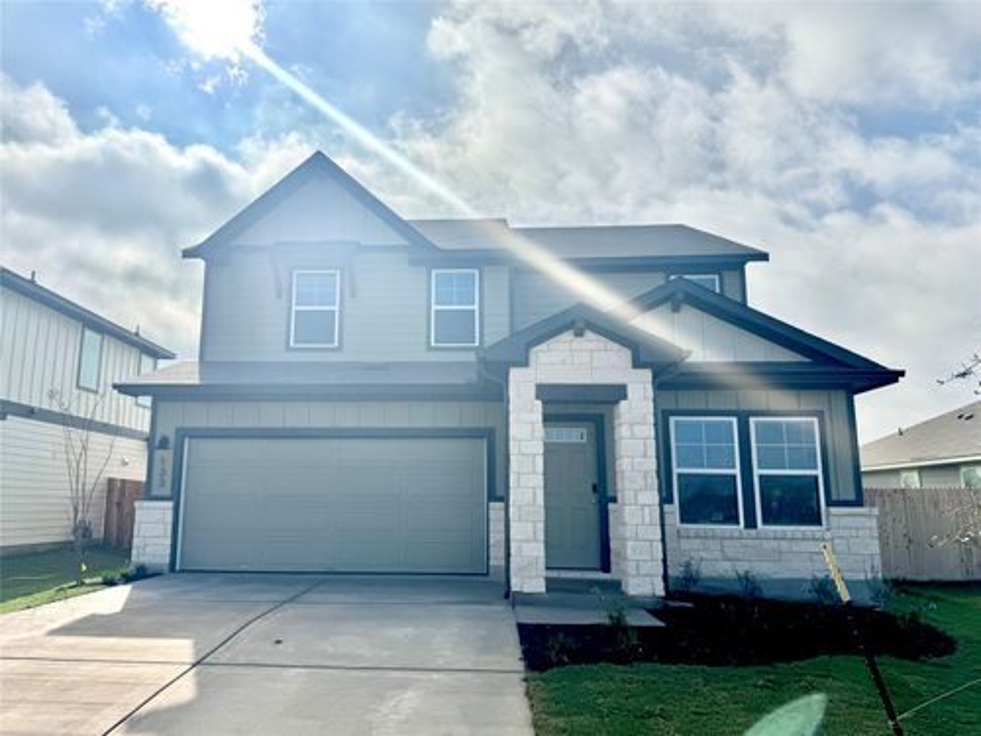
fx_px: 680
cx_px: 490
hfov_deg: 71.6
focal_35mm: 24
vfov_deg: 56.8
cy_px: 368
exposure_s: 1/15152
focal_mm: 6.76
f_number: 1.78
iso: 64
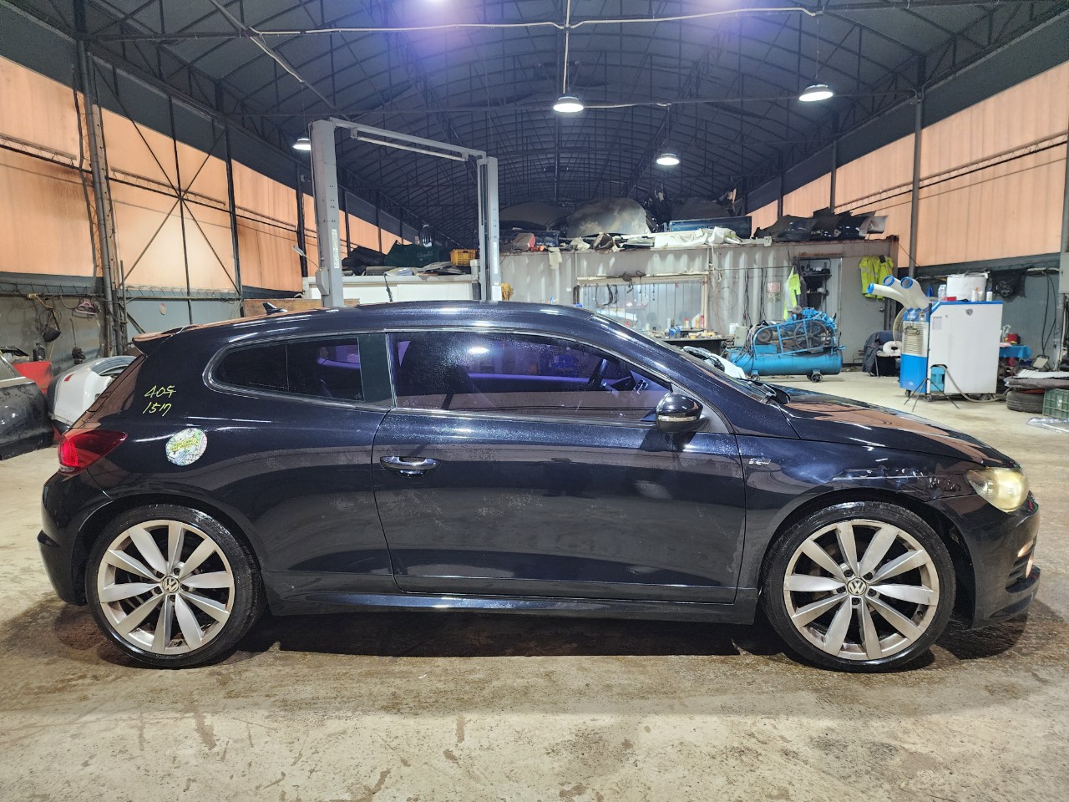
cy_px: 401
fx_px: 710
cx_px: 534
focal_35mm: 23
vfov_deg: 58.9
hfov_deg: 73.9
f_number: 1.8
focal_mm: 6.4
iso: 640
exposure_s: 1/120
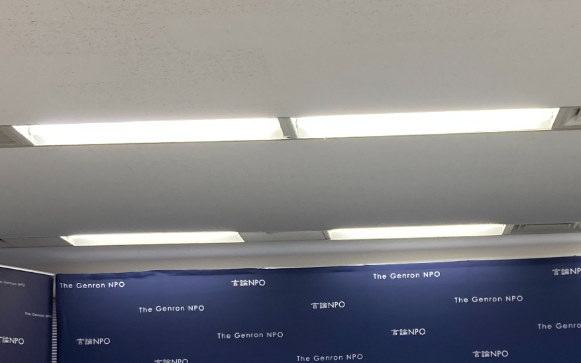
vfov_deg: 19.6
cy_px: 333
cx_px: 362
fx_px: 1029
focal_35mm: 65
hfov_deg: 31.4
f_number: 1.8
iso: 80
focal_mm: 3.99
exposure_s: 1/50
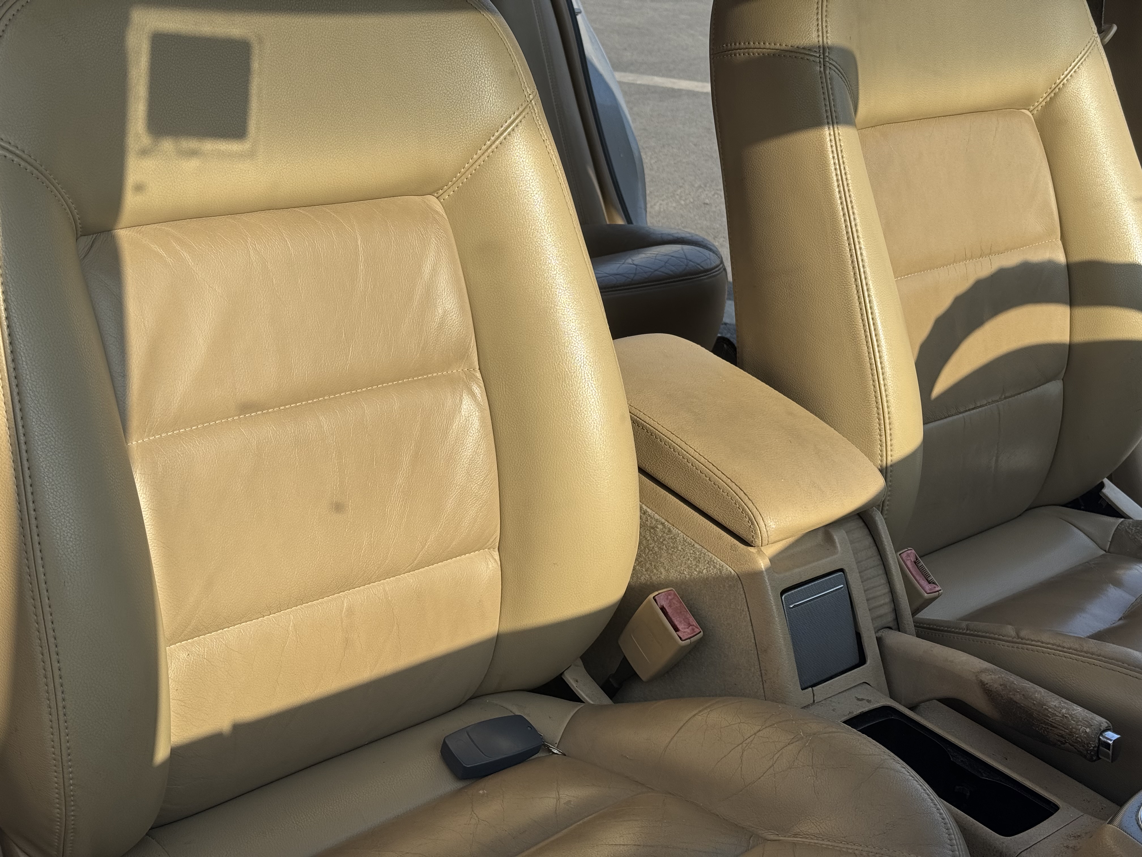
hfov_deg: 39.7
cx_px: 571
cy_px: 428
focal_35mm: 48
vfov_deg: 30.3
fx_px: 1584
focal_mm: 6.76
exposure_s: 1/1818
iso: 64
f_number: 1.78
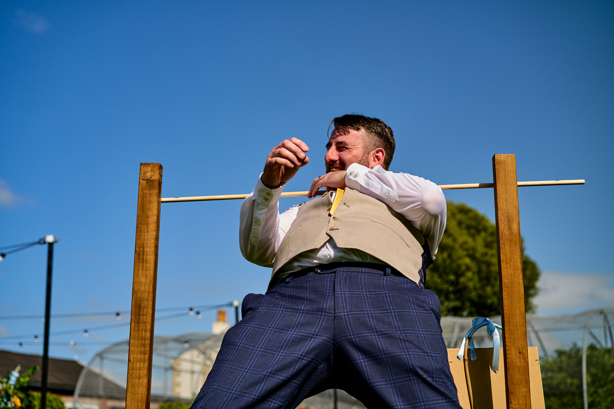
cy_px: 204
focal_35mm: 55
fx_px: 938
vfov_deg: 24.6
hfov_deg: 36.2
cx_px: 307
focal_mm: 55
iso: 160
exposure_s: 1/250
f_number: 3.5
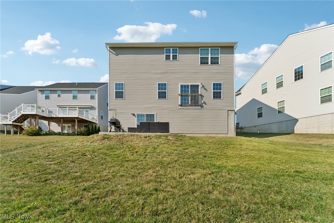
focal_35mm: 15
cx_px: 167
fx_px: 137
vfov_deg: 78.1
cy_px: 112
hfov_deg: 101.2
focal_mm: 14.8
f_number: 8
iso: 640
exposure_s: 1/2000
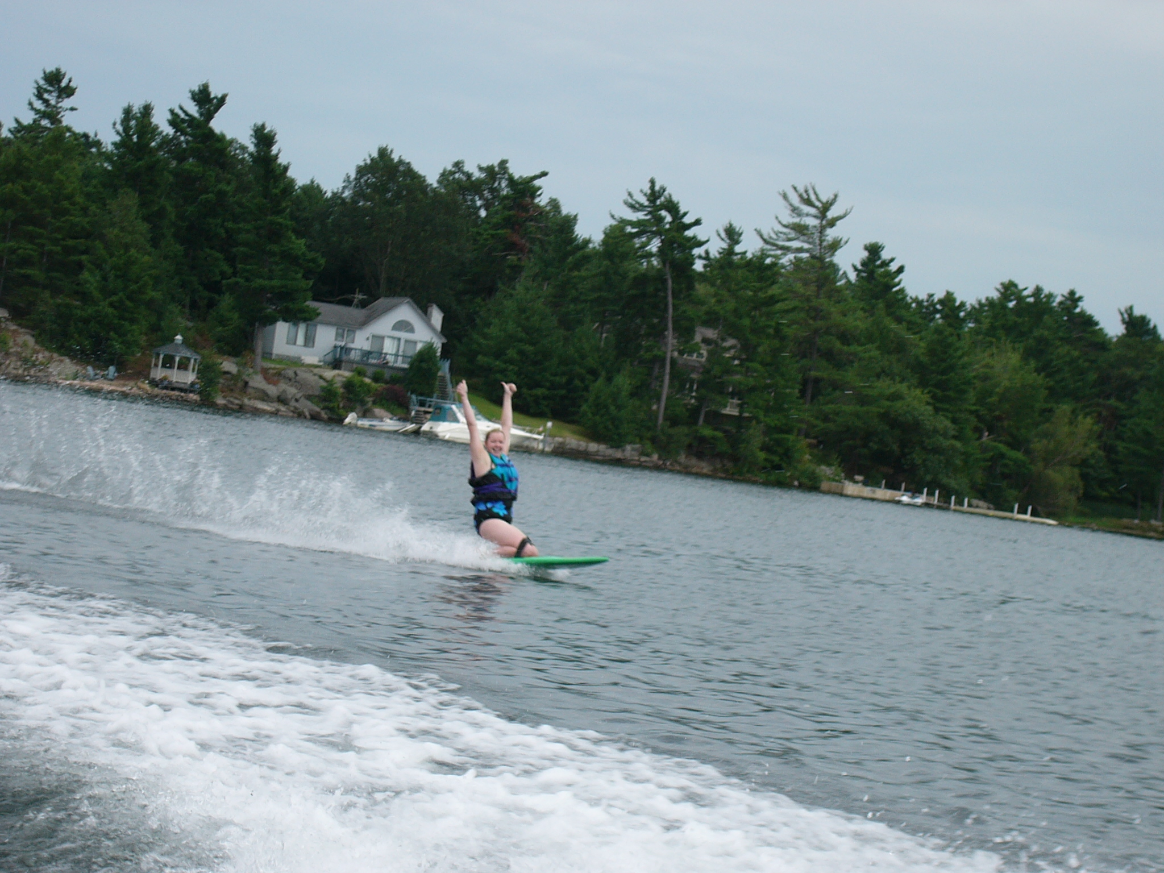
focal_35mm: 105
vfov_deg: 14.1
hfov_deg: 18.7
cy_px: 436
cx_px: 582
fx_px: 3531
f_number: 4.9
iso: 50
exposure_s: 1/125
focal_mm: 17.4
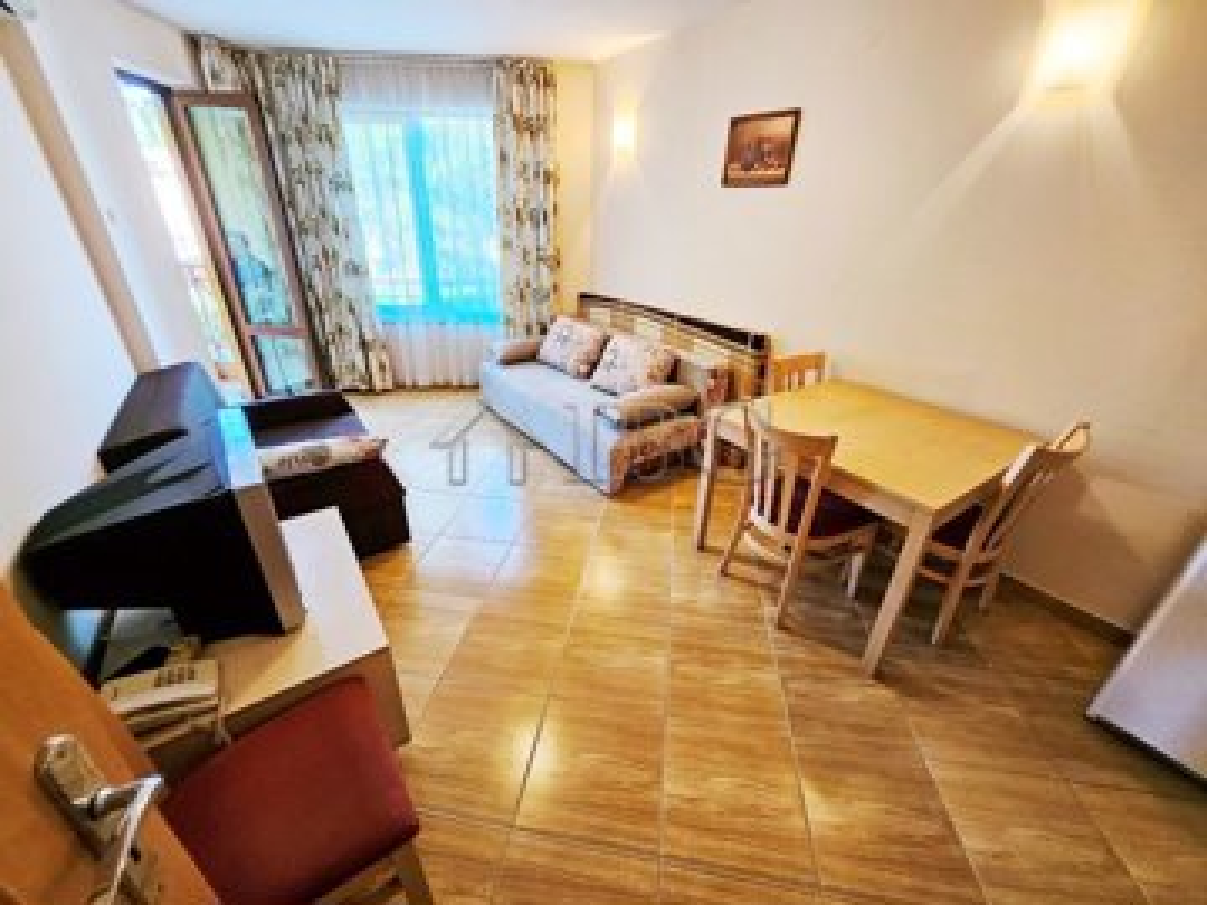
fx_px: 453
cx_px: 604
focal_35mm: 13
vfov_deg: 89.9
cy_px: 452
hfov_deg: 106.2
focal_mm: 1.7
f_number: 2.2
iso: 200
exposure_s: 1/50
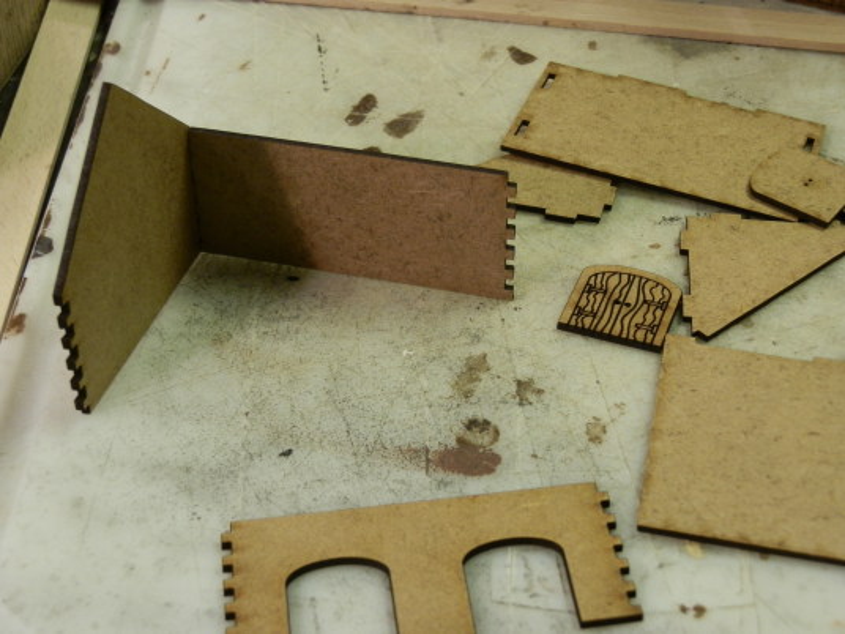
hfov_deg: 31.7
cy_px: 317
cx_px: 422
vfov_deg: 24.0
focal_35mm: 61
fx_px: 1489
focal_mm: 10.99
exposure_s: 1/15
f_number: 3.7
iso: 200
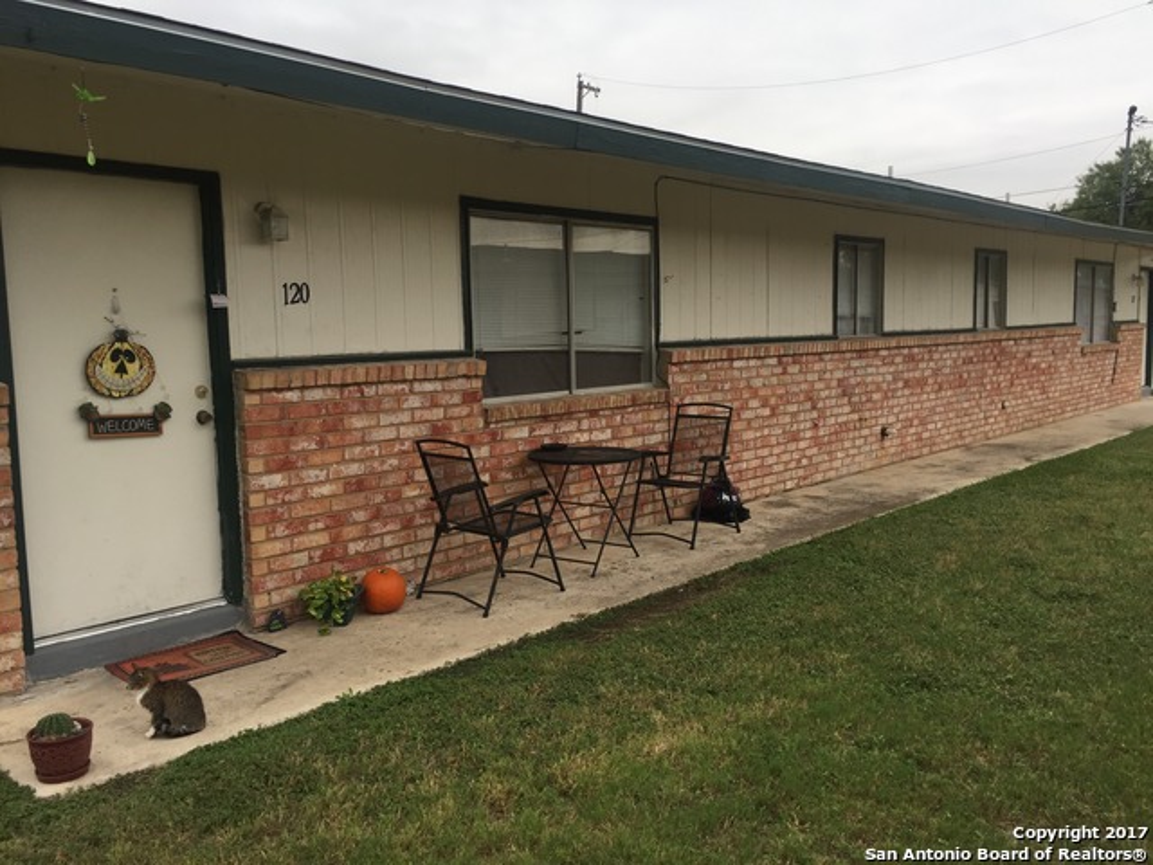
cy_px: 432
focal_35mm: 29
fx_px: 966
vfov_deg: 48.2
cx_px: 576
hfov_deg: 61.7
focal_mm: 4.15
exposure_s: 1/186
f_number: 2.2
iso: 32
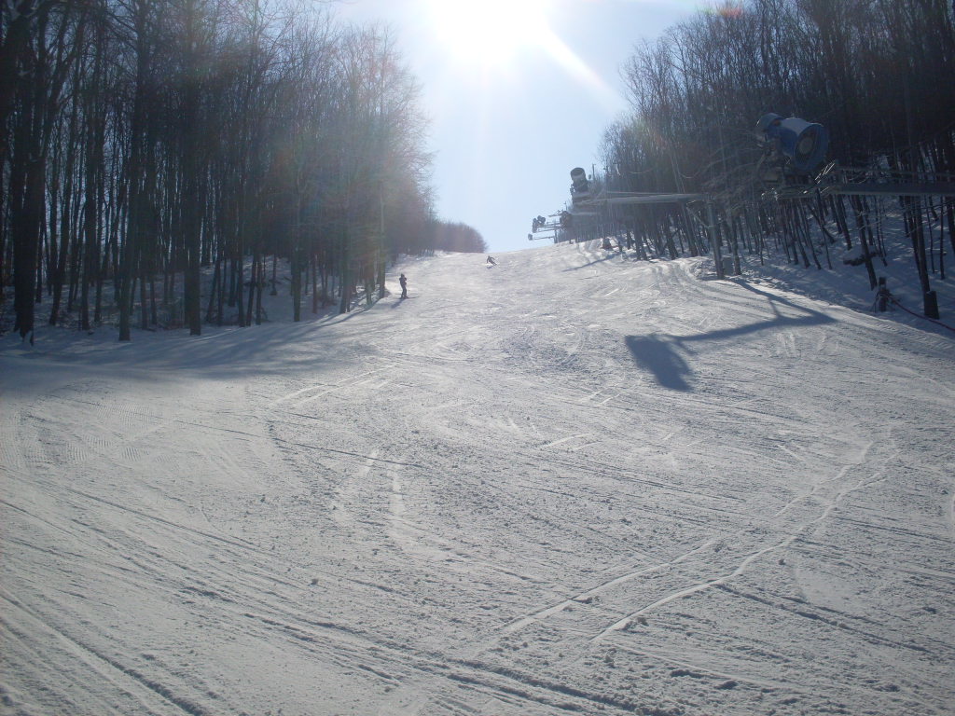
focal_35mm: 38
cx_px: 478
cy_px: 358
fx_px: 1048
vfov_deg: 37.7
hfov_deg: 49.0
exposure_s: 1/750
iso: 80
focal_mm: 6.3
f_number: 8.4
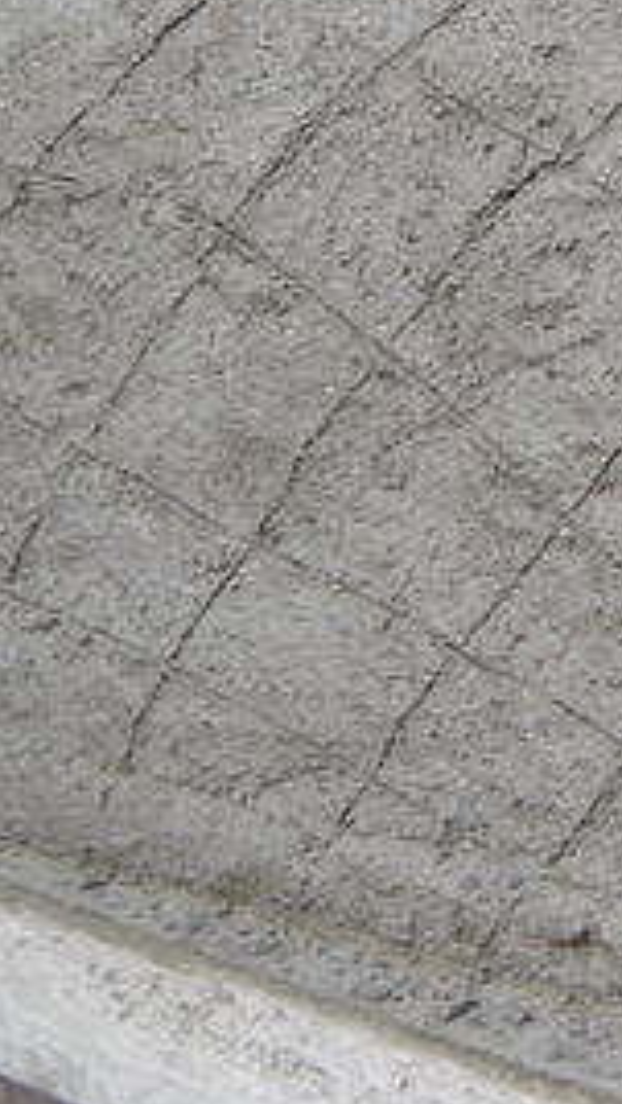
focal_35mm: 91
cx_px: 849
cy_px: 235
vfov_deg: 23.1
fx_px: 2665
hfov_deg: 12.8
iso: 156
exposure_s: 1/53.8
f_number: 2.7
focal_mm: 7.5
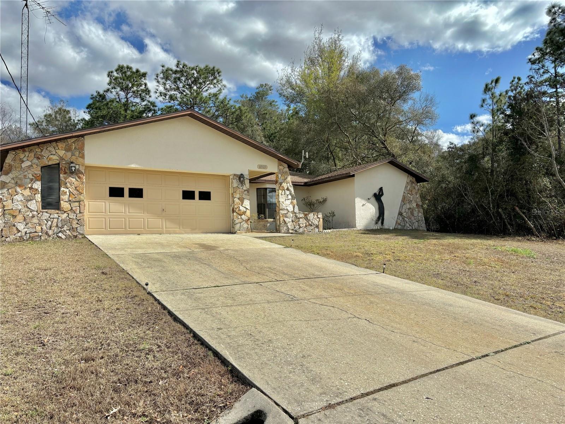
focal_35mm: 26
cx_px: 282
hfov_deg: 67.3
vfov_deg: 53.1
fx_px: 424
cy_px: 212
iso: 50
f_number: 1.6
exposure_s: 1/4854
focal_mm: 5.96
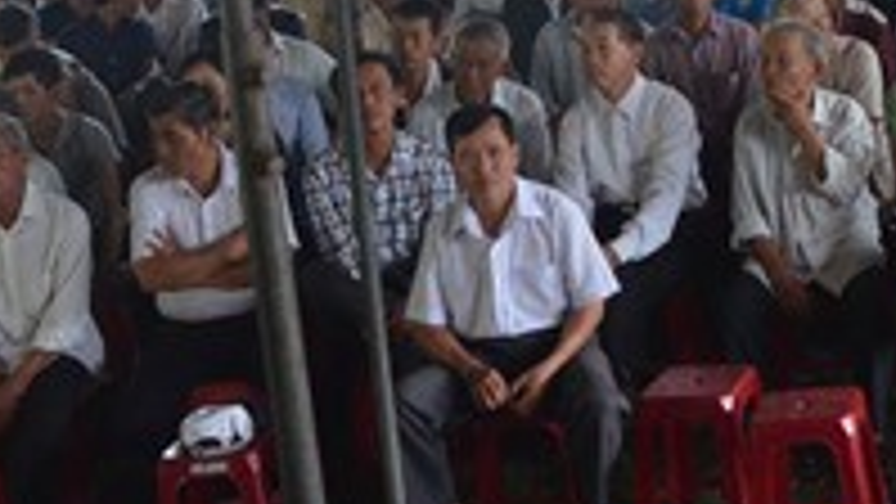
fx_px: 2162
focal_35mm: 91
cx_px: 1040
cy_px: -279
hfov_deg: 21.9
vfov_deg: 12.6
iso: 800
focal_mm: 18
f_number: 7.1
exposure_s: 1/200
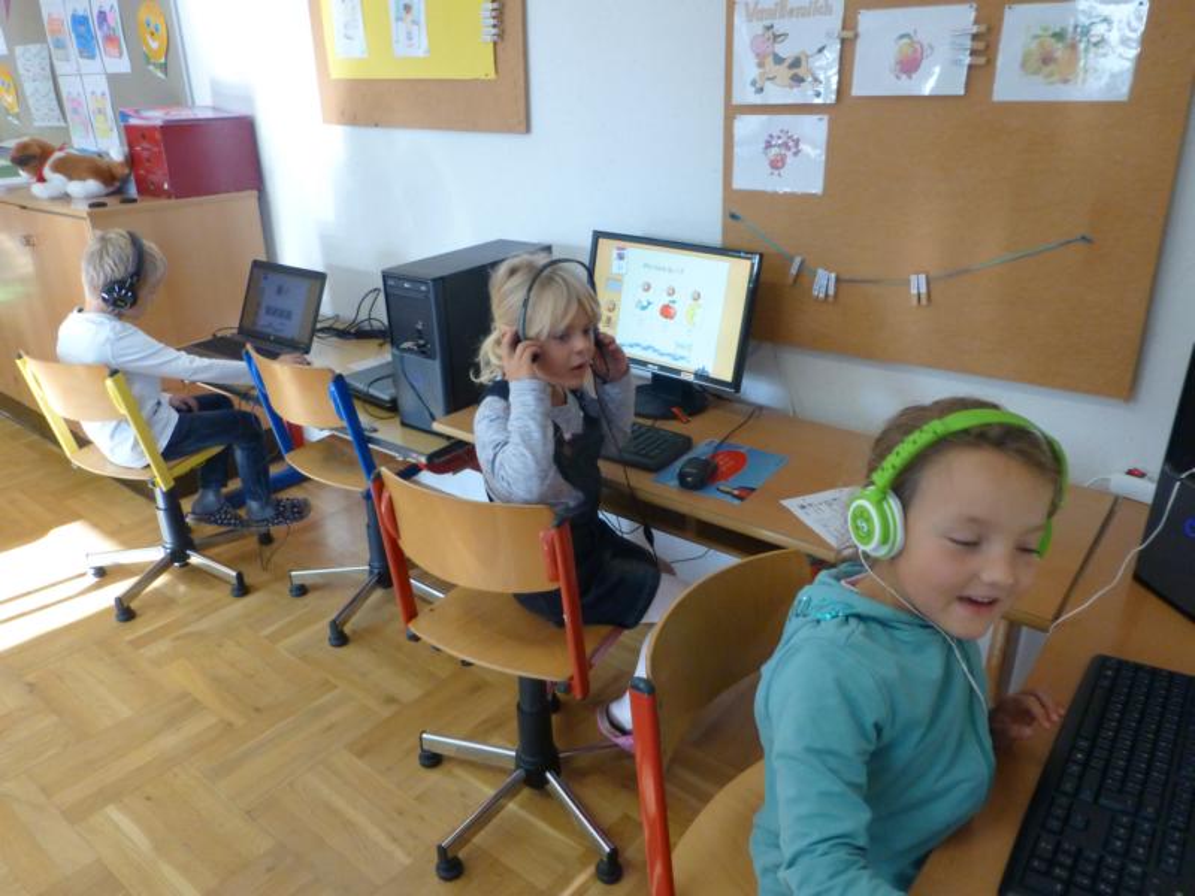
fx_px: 863
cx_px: 598
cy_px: 448
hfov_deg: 69.4
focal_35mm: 25
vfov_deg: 54.9
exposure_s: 1/60
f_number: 3.3
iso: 400
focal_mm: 4.3
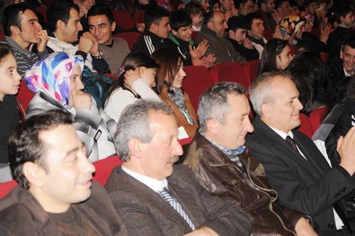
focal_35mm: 82
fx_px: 808
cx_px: 190
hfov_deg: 24.8
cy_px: 134
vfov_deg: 16.6
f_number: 4.8
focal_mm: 48
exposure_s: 1/60
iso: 400
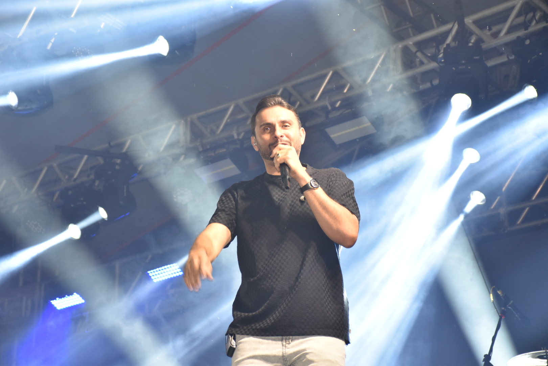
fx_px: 1416
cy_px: 183
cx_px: 274
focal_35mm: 93
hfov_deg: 21.9
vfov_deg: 14.7
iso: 800
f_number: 5.6
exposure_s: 1/100
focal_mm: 62
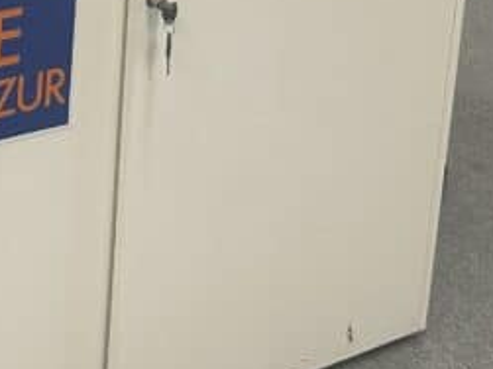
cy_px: -280
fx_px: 1452
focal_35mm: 102
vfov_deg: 13.2
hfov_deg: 18.3
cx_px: -96
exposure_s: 1/100
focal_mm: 6.86
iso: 100
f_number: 1.78
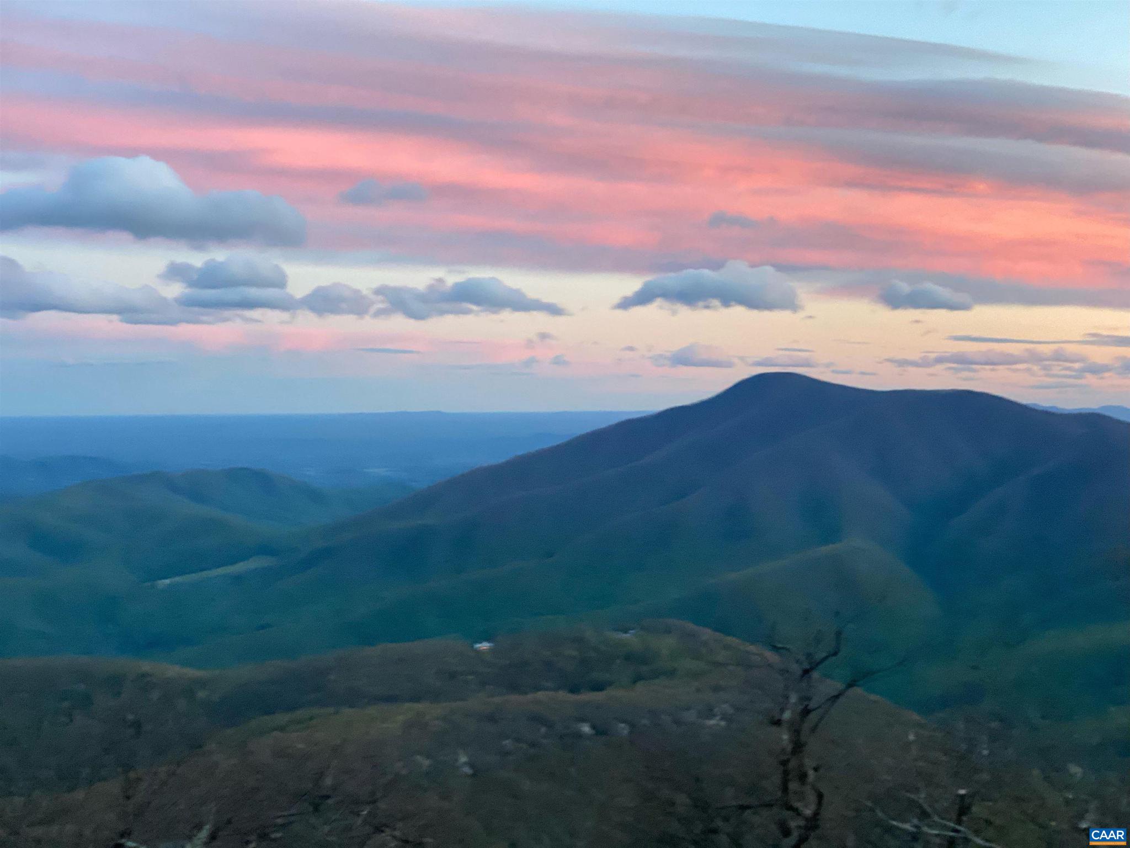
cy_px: 424
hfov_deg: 36.8
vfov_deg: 28.0
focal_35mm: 52
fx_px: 1697
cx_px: 565
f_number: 2
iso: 200
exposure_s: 1/122
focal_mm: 6
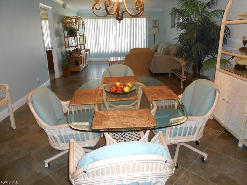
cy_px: 92
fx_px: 186
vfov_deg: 53.1
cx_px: 124
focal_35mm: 26
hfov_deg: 67.3
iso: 320
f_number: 3.5
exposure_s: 1/25
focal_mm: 4.6
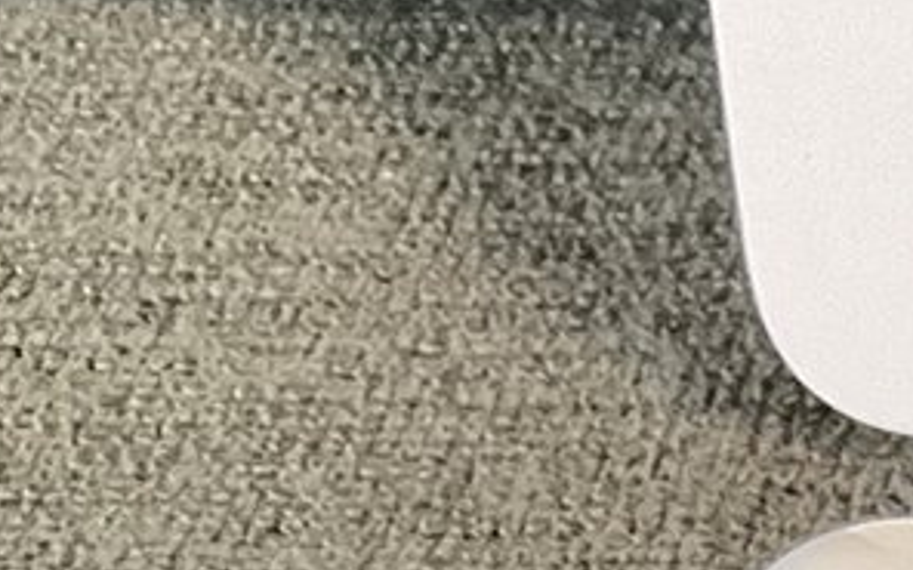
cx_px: 2090
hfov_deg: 11.4
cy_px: 1591
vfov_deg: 7.5
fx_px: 3907
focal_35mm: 157
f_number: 1.8
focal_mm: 3
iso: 80
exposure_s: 1/60
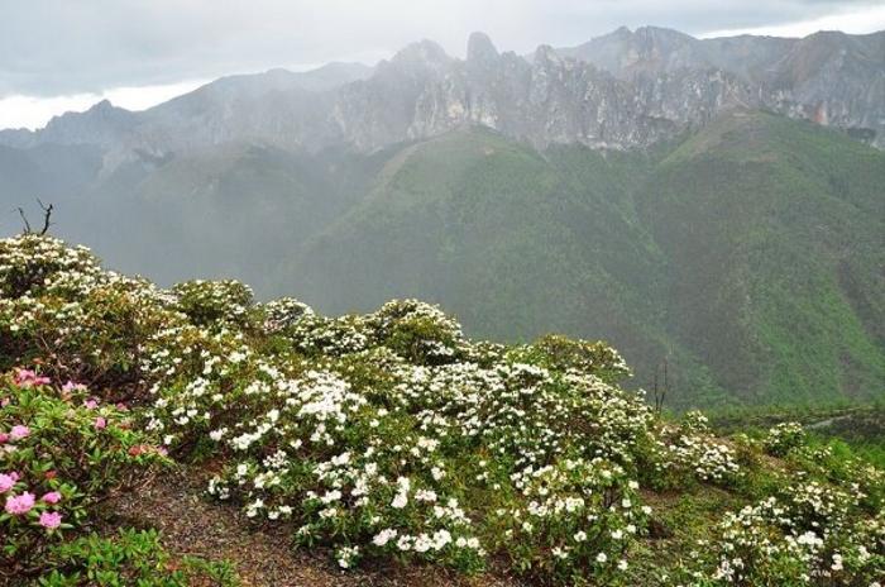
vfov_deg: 47.8
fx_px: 663
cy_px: 294
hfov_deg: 67.5
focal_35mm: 27
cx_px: 442
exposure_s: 1/160
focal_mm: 18
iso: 500
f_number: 8
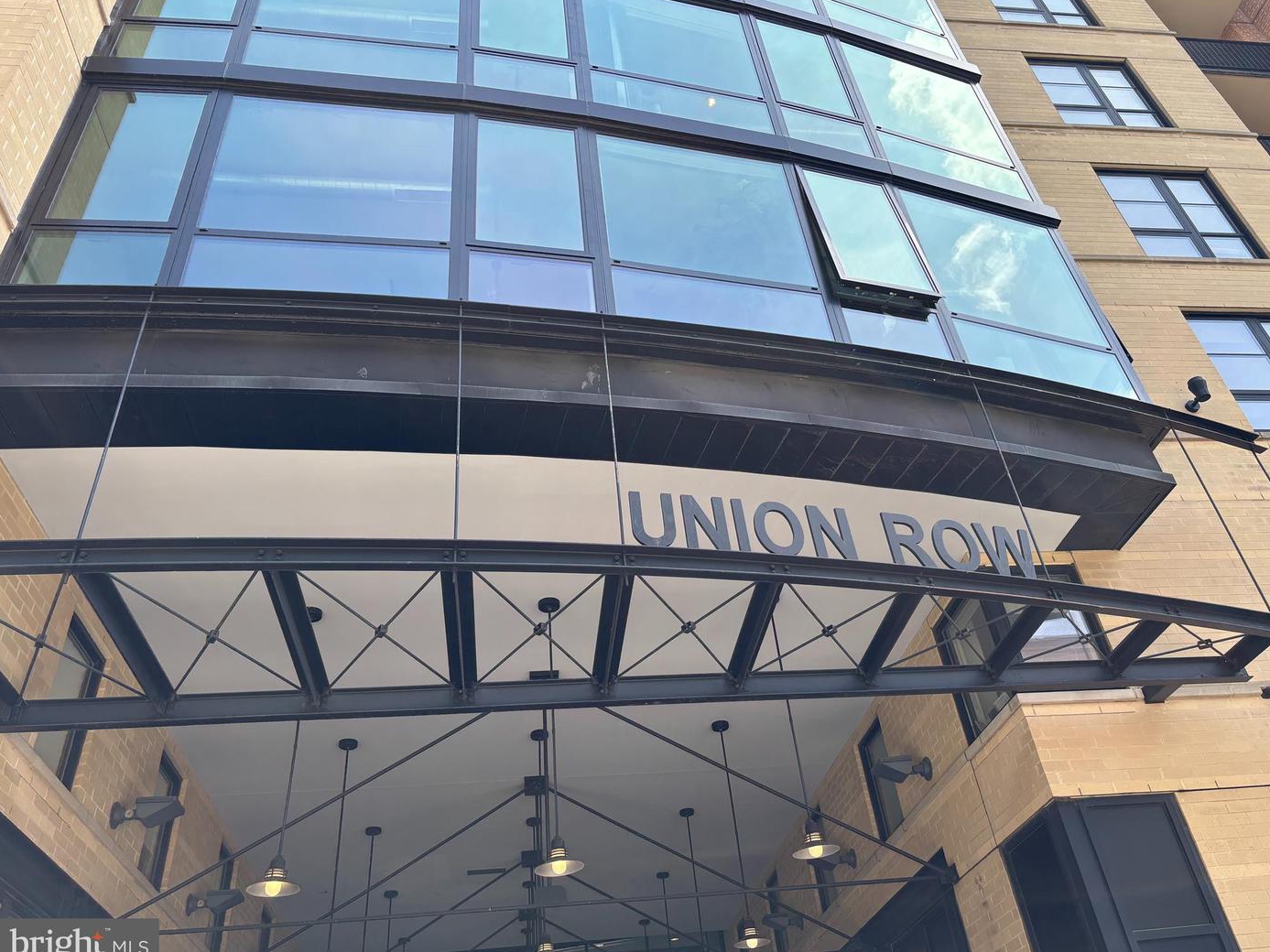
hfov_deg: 65.3
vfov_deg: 51.3
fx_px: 990
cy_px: 477
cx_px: 657
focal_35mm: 27
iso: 50
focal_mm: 5.96
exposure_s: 1/752
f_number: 1.6
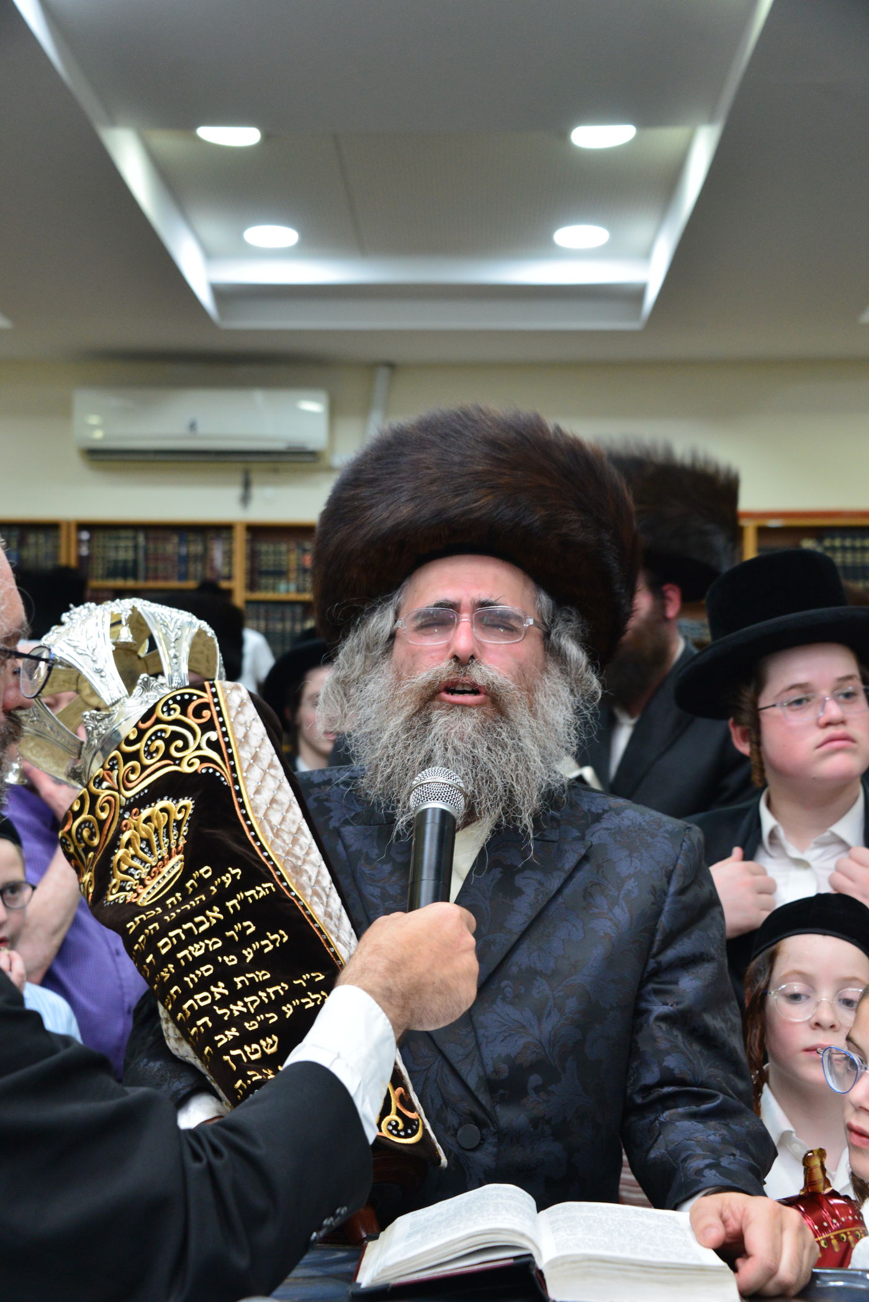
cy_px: 651
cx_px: 434
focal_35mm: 50
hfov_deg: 27.0
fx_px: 1808
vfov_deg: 39.6
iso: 2000
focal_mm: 50
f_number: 5.6
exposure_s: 1/100
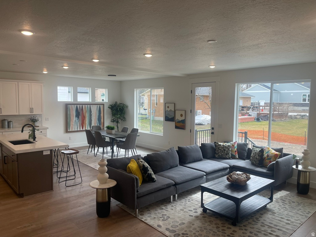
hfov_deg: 69.4
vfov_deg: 54.9
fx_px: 228
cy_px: 118
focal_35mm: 25
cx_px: 158
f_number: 1.6
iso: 32
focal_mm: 5.1
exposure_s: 1/258
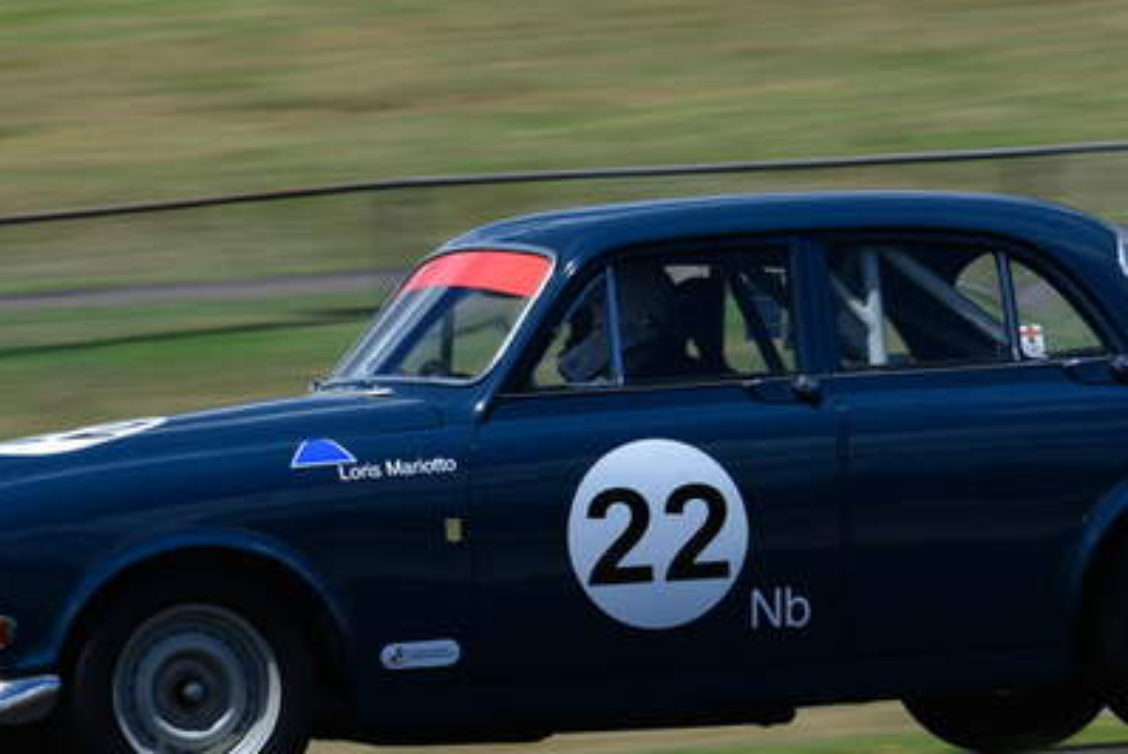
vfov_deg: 3.0
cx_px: 629
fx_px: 14173
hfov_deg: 4.6
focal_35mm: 452
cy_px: 218
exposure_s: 1/200
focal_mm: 150
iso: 160
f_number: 14
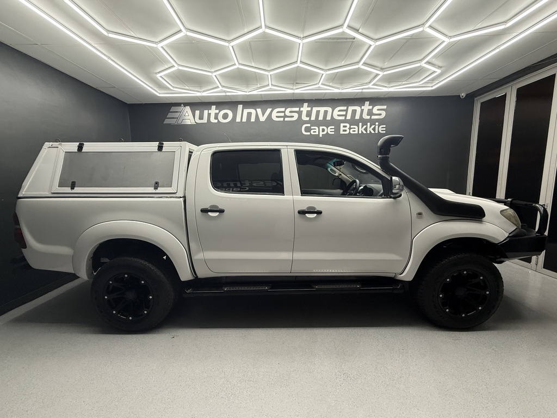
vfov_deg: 85.7
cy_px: 209
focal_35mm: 14
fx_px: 225
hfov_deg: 102.1
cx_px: 278
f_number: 2.2
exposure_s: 1/99
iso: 160
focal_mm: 2.22
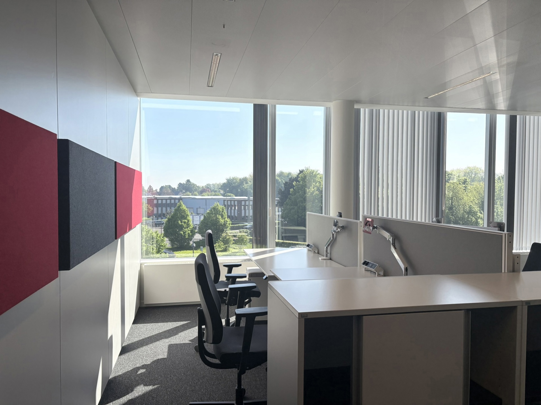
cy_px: 202
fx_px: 406
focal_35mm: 26
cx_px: 270
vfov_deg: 53.1
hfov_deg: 67.3
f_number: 1.6
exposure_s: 1/1667
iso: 50
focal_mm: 5.96
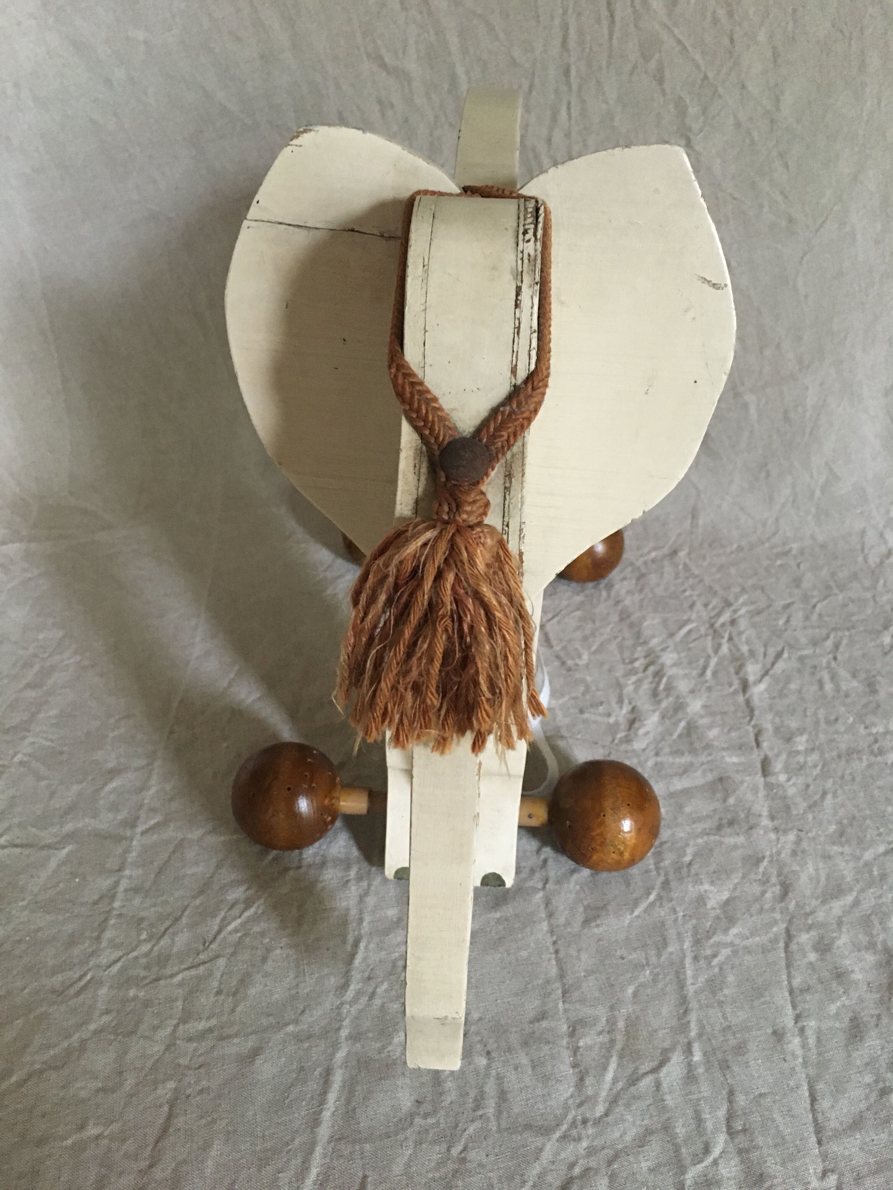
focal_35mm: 29
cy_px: 595
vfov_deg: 61.7
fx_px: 997
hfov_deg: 48.2
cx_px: 446
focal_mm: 4.15
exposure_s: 1/17
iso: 250
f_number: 2.2
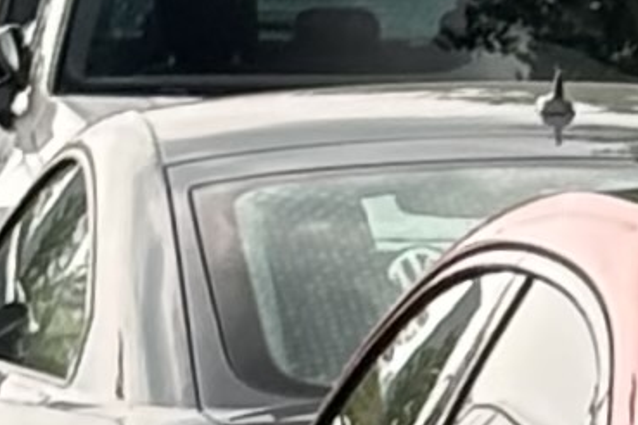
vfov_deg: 4.9
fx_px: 4802
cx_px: 1275
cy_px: 1060
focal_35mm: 271
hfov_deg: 7.3
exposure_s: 1/368
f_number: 1.6
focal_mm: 5.96
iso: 32
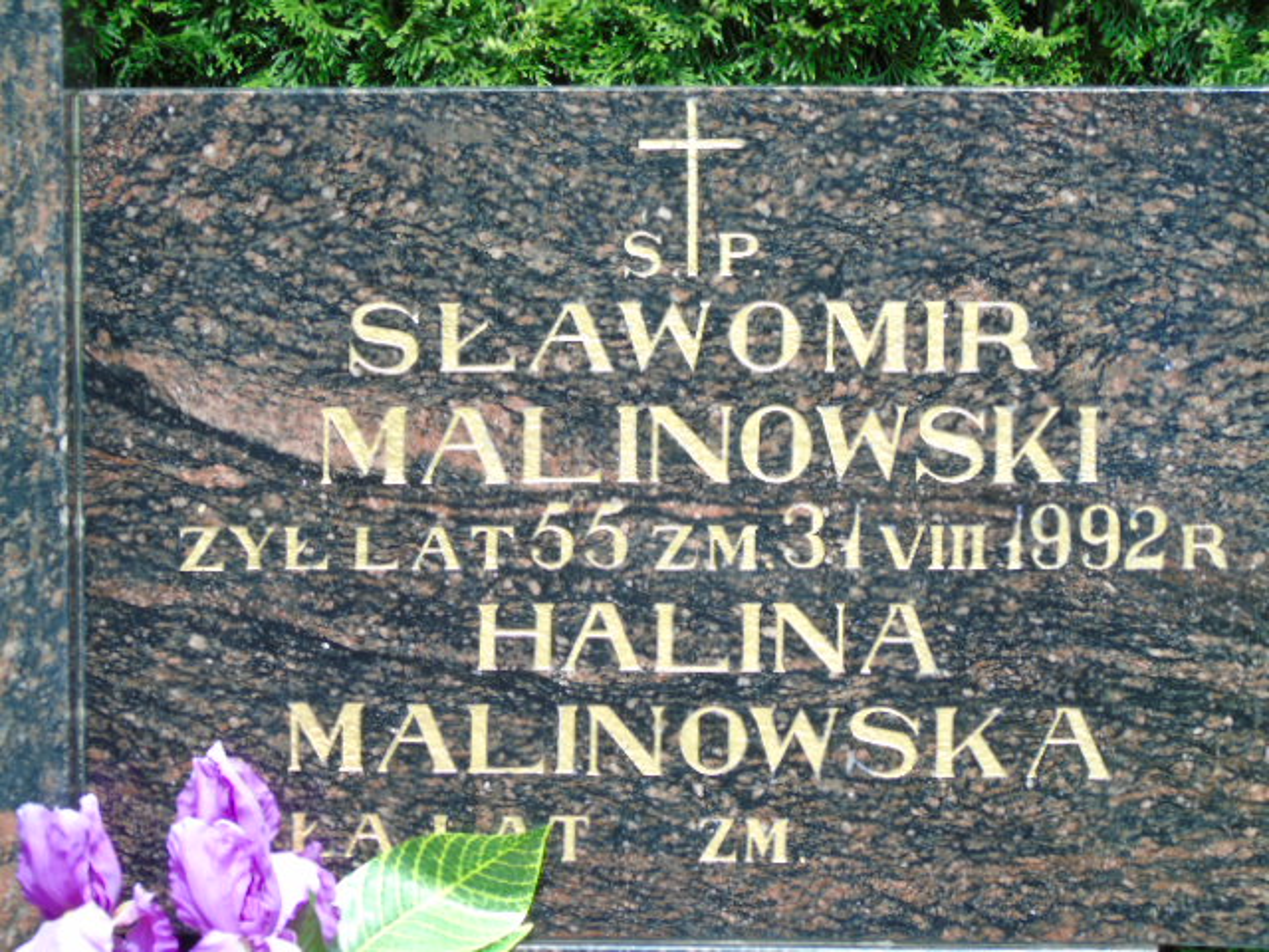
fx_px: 7772
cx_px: 634
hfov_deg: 9.3
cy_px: 476
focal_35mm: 212
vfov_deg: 7.0
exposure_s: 1/160
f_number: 4.7
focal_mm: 38
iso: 80
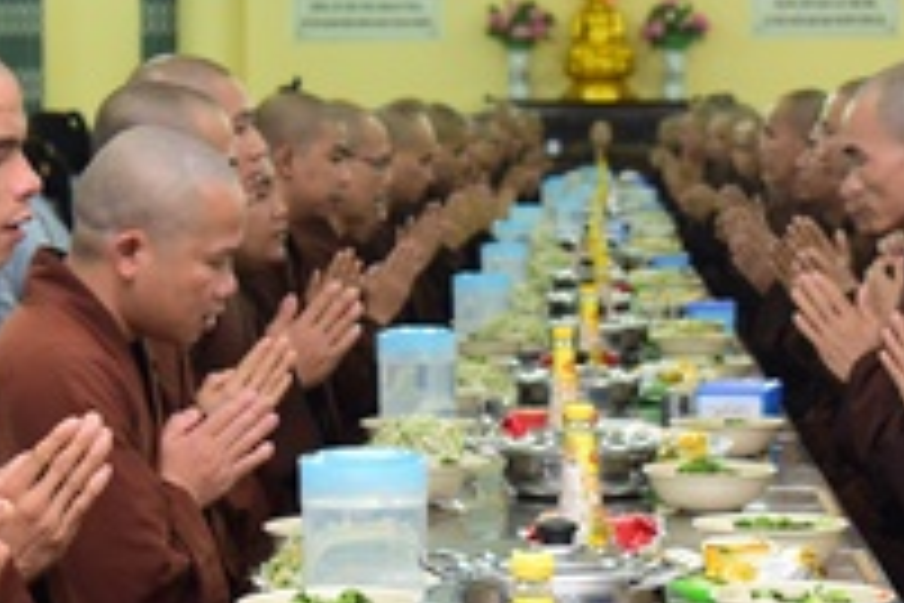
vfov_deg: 11.1
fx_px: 3088
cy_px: 252
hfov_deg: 16.6
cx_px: 612
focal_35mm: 123
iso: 2000
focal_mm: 38
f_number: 5
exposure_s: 1/40
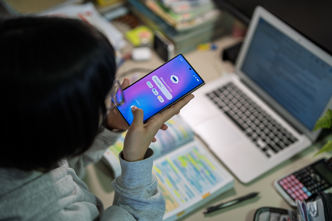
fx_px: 461
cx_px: 166
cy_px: 110
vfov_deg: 27.0
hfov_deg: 39.6
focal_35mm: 50
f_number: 1.8
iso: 100
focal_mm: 50
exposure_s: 1/125
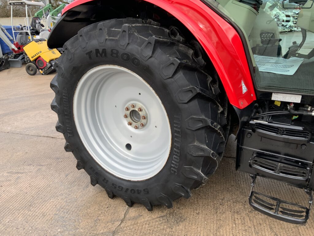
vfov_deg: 48.2
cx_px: 157
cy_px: 118
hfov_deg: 61.7
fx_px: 263
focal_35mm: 29
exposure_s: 1/307
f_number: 1.8
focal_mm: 3
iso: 16
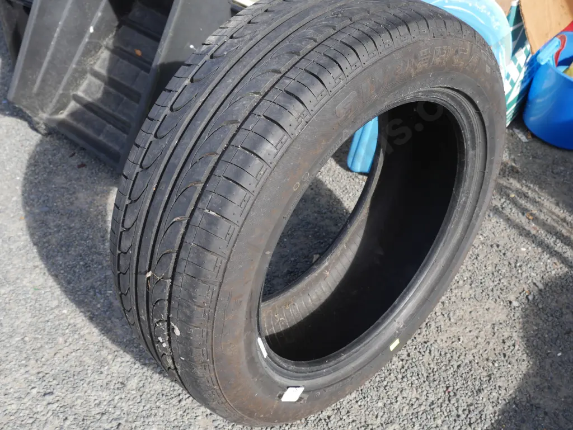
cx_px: 286
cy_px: 215
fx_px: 662
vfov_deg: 36.0
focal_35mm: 40
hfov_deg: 46.8
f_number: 6.3
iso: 200
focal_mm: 20
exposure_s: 1/200
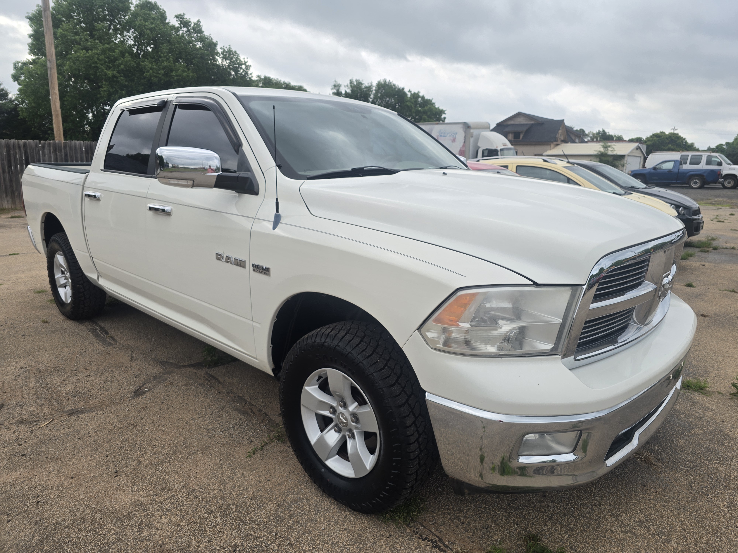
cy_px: 276
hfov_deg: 73.9
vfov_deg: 58.9
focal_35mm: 23
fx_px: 490
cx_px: 369
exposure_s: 1/232
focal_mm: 6.3
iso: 12
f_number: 1.7
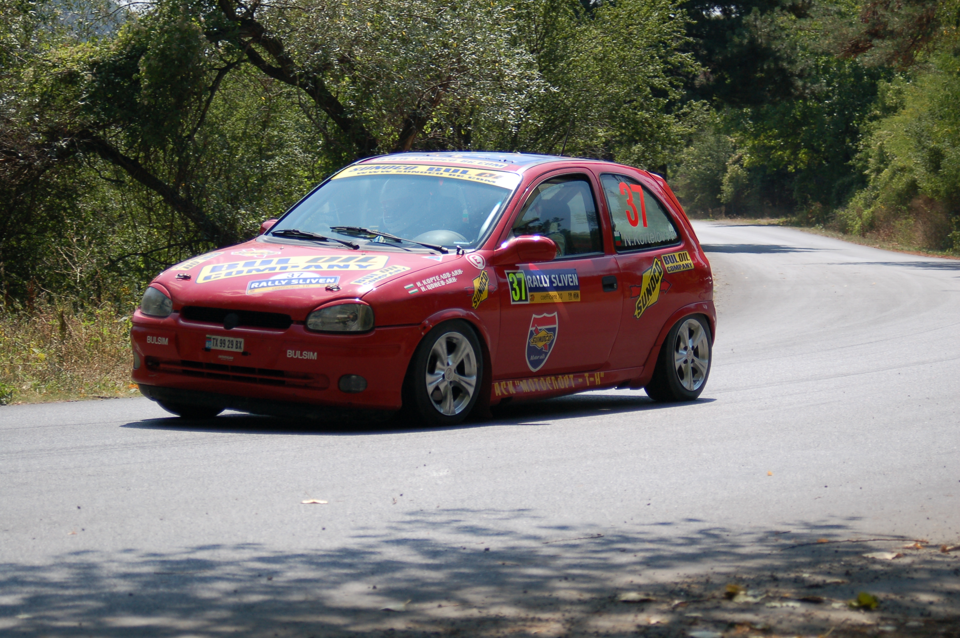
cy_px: 319
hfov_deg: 20.6
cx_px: 480
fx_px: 2638
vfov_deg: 13.8
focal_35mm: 99
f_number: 5.3
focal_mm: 66
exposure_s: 1/1000
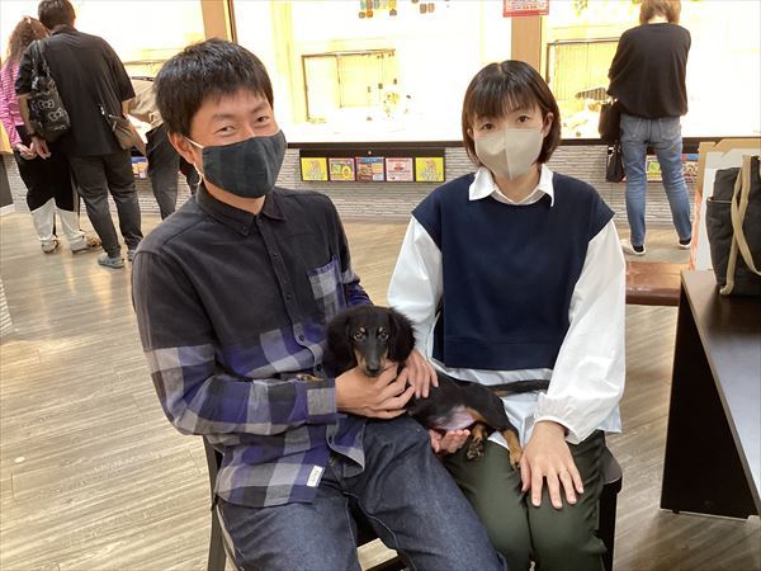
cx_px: 380
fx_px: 682
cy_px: 286
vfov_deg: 45.4
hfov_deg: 58.4
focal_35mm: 31
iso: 200
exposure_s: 1/60
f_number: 2.4
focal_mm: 3.3
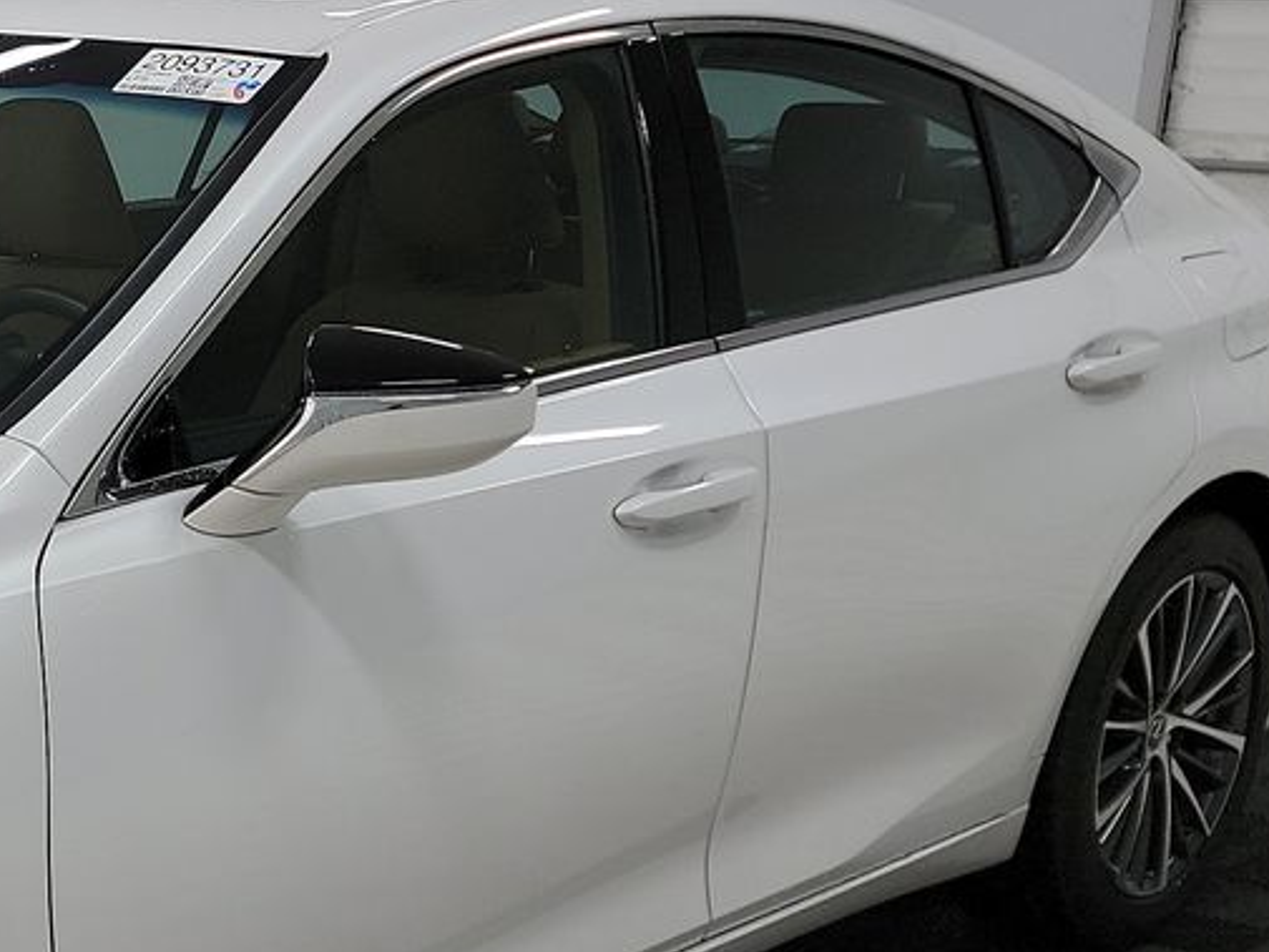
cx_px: -302
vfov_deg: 19.2
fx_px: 2787
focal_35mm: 76
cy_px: 756
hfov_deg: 23.2
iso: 50
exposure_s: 1/154
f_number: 1.8
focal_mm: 6.7
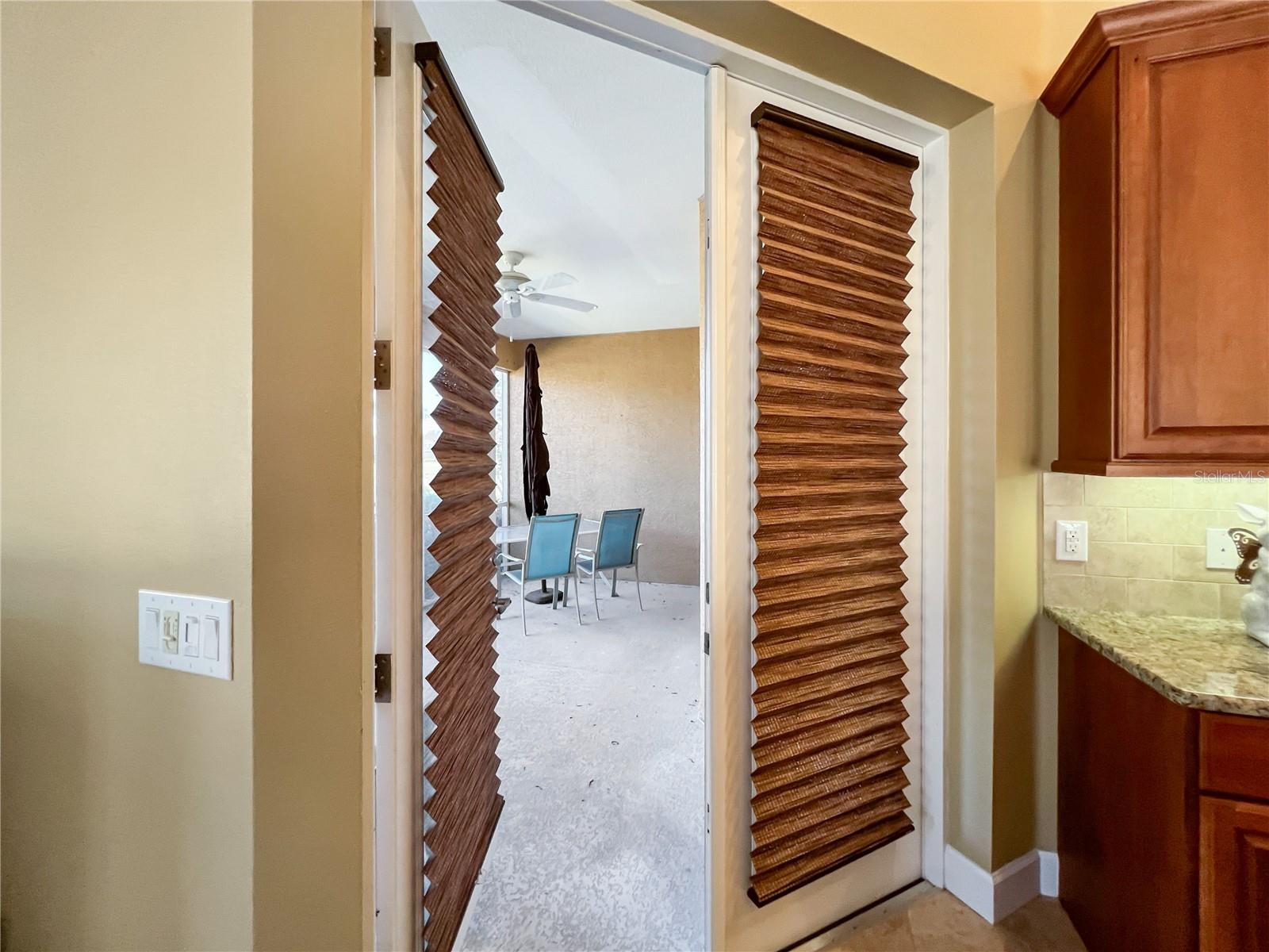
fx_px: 477
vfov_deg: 89.9
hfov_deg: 106.2
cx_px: 634
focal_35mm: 13
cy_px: 476
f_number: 1.8
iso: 250
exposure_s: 1/60
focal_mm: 1.57
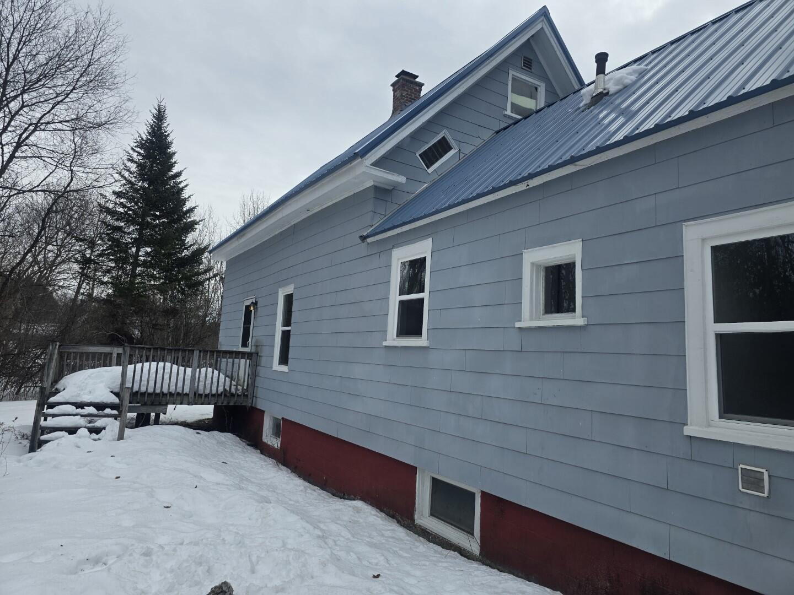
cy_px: 298
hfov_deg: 73.9
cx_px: 397
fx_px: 528
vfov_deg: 58.9
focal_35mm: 23
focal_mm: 6.3
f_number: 1.7
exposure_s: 1/738
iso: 12
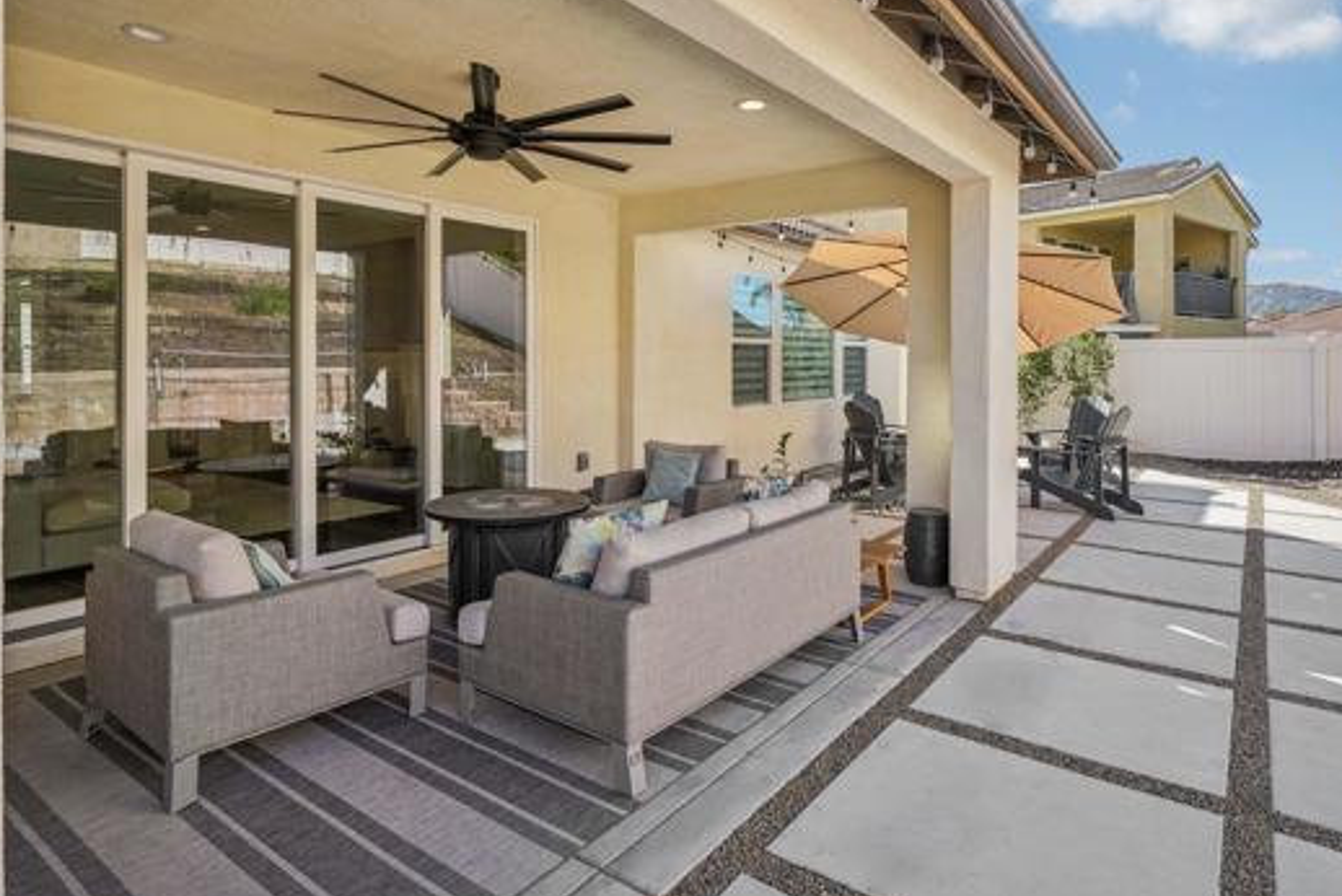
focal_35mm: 21
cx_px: 705
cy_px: 369
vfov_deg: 59.2
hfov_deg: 81.1
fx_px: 783
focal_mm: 17
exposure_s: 1/60
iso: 100
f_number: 8
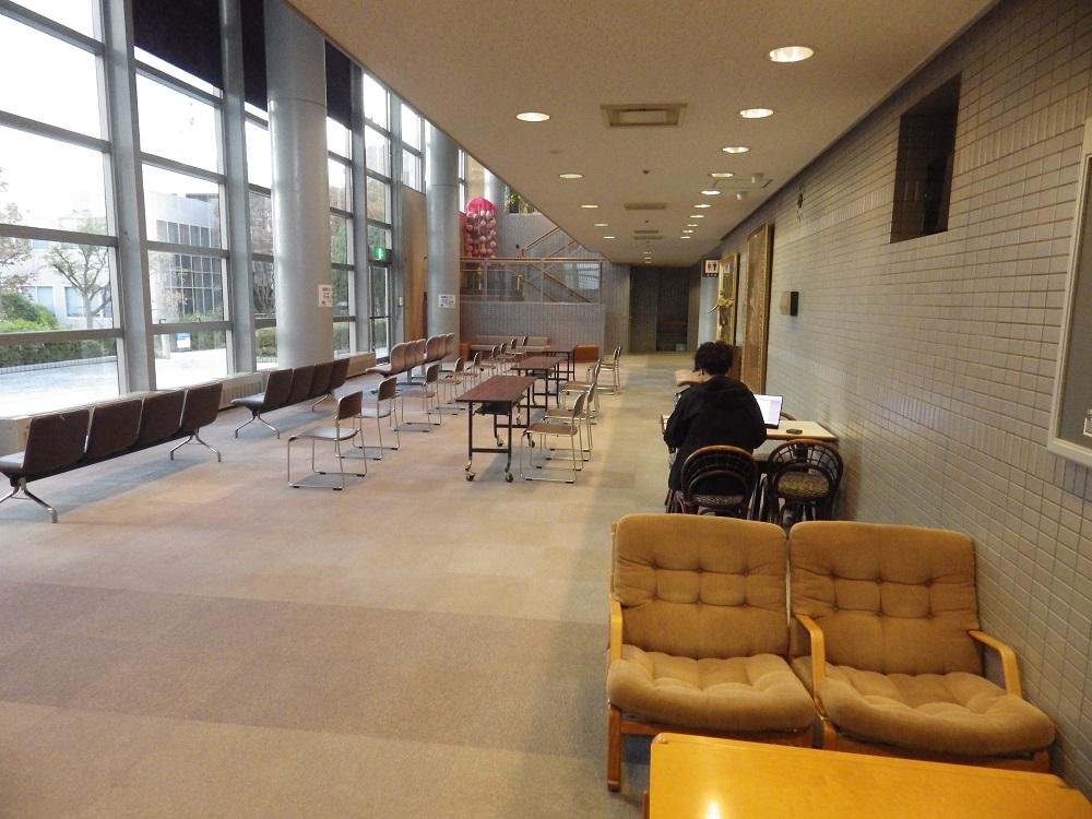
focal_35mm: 22
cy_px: 410
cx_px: 546
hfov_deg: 76.4
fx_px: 694
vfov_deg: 61.1
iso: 500
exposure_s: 1/45
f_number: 3.1
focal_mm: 4
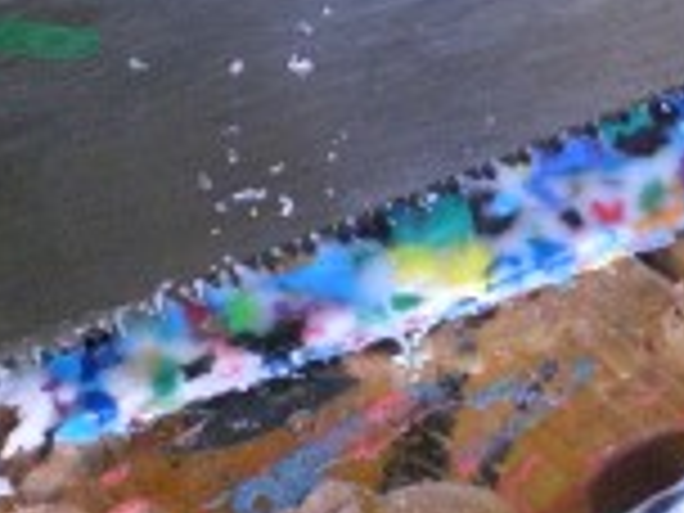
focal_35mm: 94
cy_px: 252
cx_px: 585
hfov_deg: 20.5
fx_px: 1857
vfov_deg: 15.7
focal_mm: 6.3
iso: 800
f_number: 3.1
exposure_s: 1/100
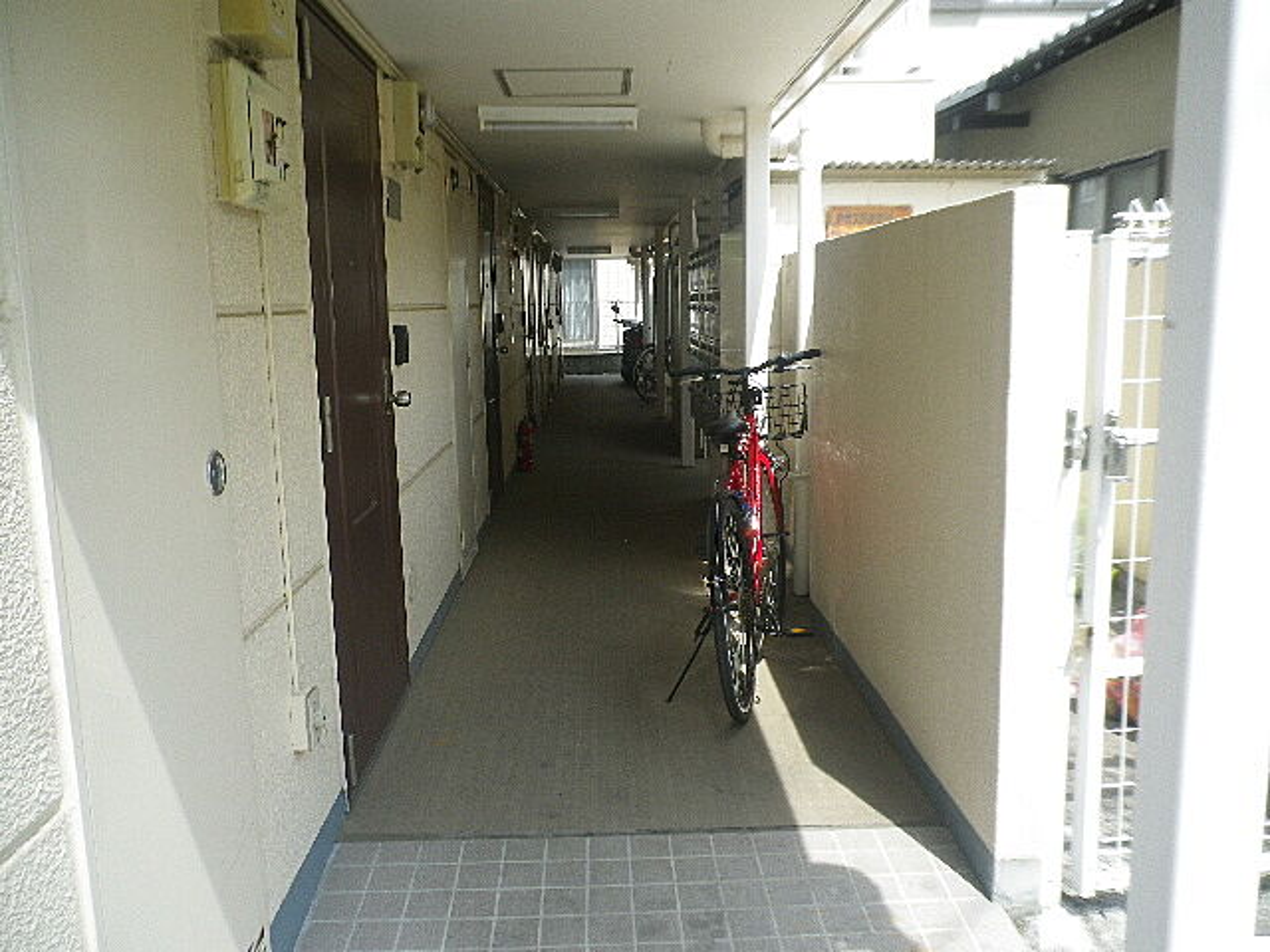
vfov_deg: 49.7
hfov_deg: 63.4
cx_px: 635
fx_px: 1027
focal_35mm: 28
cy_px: 476
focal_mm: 5.05
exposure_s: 1/200
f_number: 3.5
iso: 80
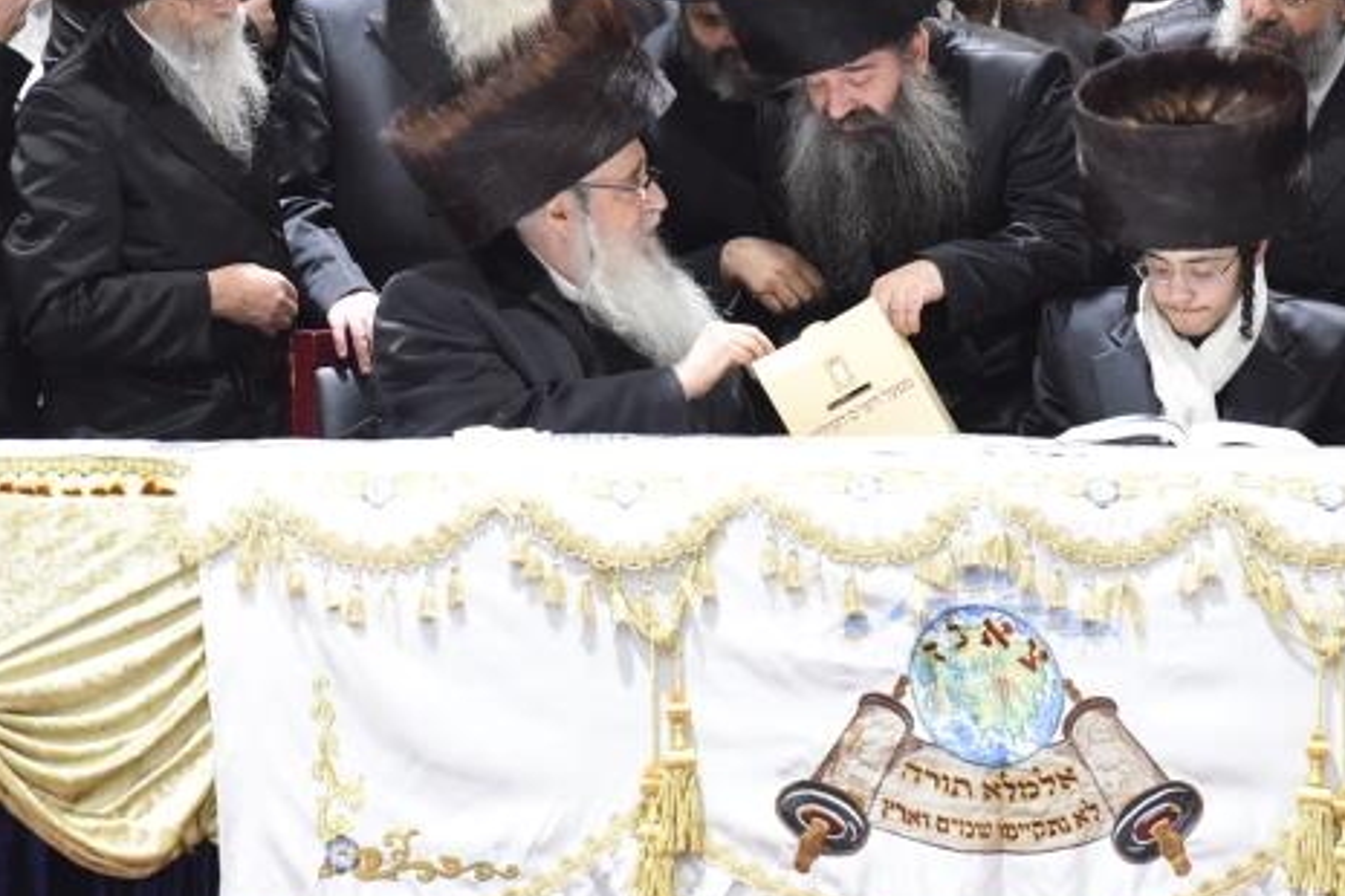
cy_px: 256
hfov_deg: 4.7
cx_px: 659
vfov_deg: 3.1
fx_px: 16438
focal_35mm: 440
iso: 3200
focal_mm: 200
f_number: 4.5
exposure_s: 1/125
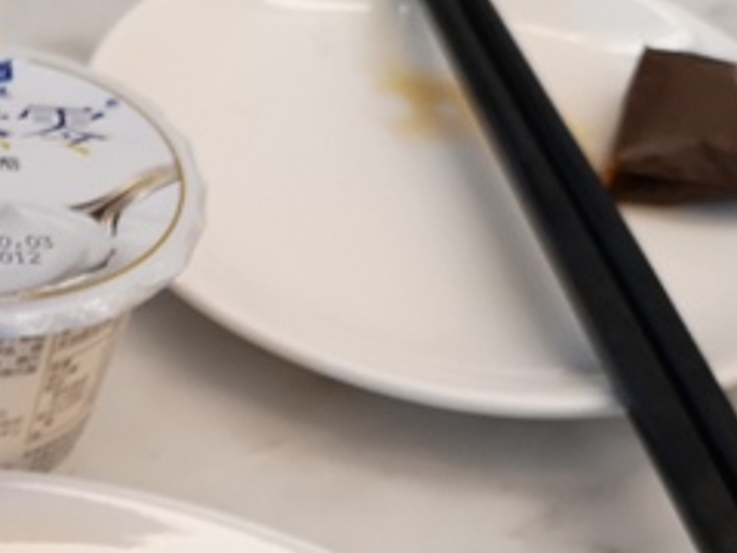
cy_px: 826
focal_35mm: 90
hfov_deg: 19.6
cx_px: -279
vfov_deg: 15.2
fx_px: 1916
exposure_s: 1/30
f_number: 1.8
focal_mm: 3.95
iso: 160
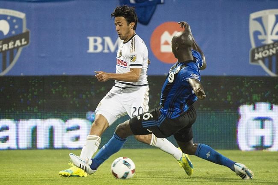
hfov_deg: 5.2
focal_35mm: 400
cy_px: 92
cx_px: 139
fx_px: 3088
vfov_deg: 3.4
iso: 3200
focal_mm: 400
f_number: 4
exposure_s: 1/1000
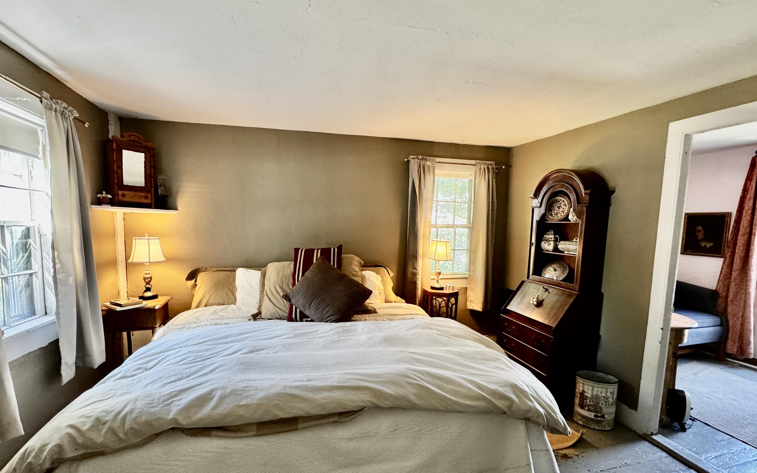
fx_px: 330
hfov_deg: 97.8
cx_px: 367
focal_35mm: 16
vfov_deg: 71.1
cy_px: 256
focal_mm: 2.22
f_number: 2.2
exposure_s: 1/60
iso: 400
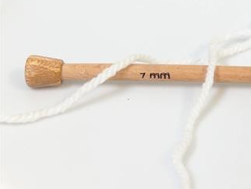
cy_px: 83
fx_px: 654
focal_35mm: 90
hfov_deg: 21.7
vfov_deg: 16.5
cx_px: 155
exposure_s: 1/48.8
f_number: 2.9
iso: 200
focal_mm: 14.73
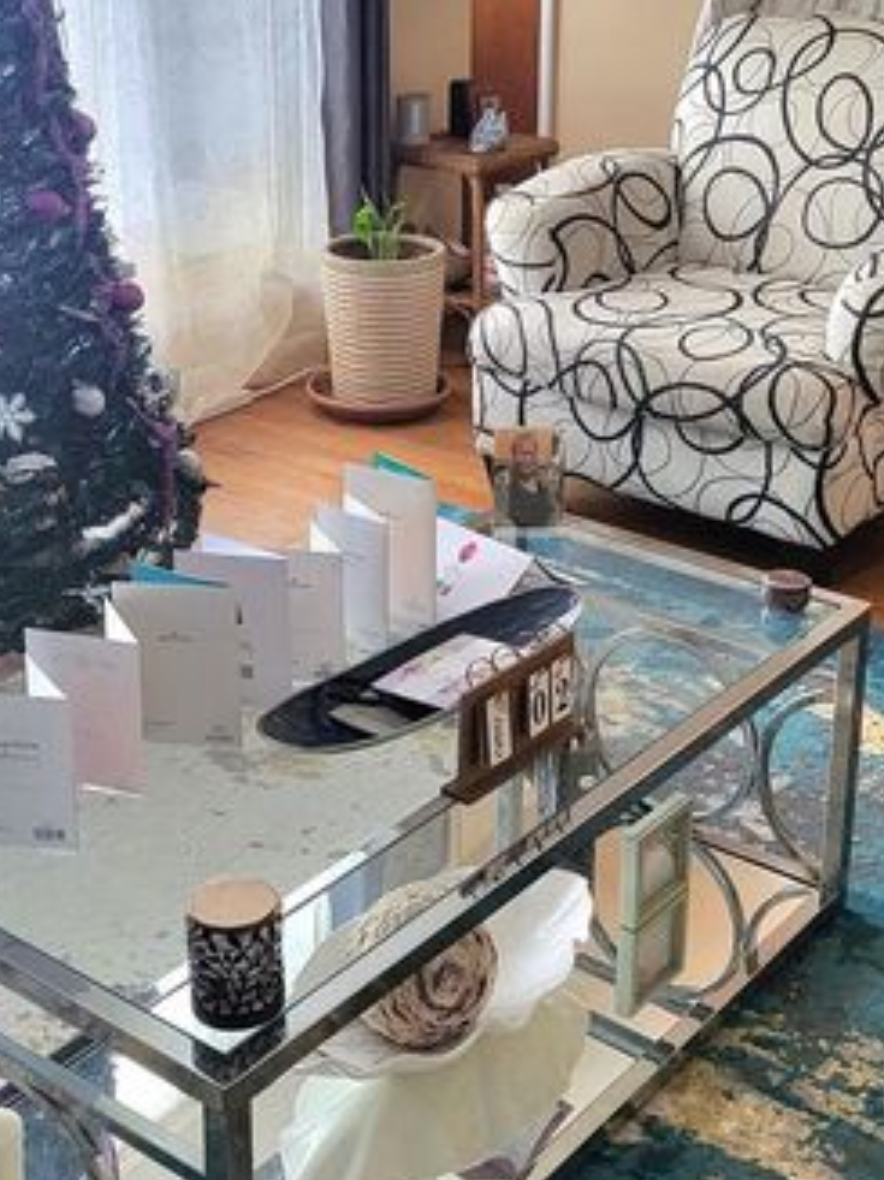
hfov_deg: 27.4
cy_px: 413
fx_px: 1806
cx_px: 530
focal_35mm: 53
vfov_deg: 35.9
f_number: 1.8
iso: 250
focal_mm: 4.25
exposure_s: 1/60.2
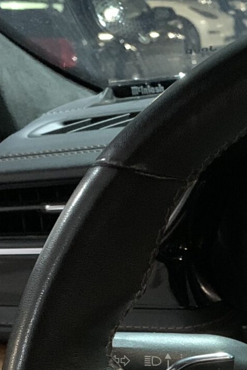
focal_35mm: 96
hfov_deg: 12.8
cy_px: 464
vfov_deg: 19.7
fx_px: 987
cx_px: 462
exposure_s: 1/20
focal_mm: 4.25
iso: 800
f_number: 1.8
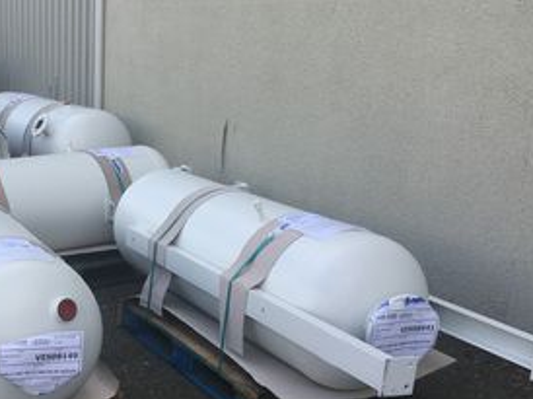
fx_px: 815
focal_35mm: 53
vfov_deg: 27.4
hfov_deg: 34.8
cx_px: 89
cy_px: 252
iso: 25
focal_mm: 4.15
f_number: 2.2
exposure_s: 1/392
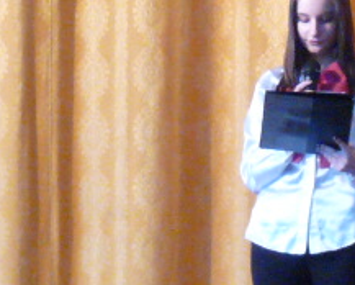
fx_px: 4017
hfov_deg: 5.0
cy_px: 249
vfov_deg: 4.1
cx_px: 375
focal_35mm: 382
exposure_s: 1/10
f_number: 3.4
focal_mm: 13.3
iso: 800
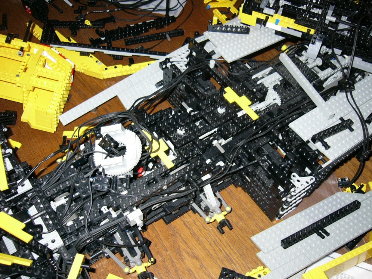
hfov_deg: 51.4
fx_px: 387
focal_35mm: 36
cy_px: 143
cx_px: 187
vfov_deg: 39.7
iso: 100
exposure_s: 1/60
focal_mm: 5.8
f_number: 2.8
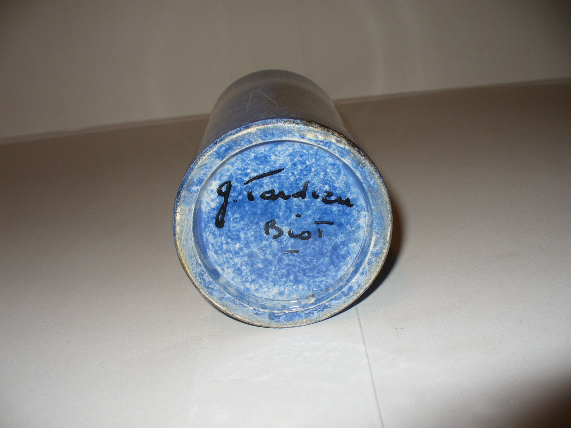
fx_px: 610
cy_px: 214
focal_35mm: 37
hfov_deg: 50.1
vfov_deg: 38.7
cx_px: 286
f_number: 2.8
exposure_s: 1/30
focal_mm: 6.1
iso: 80
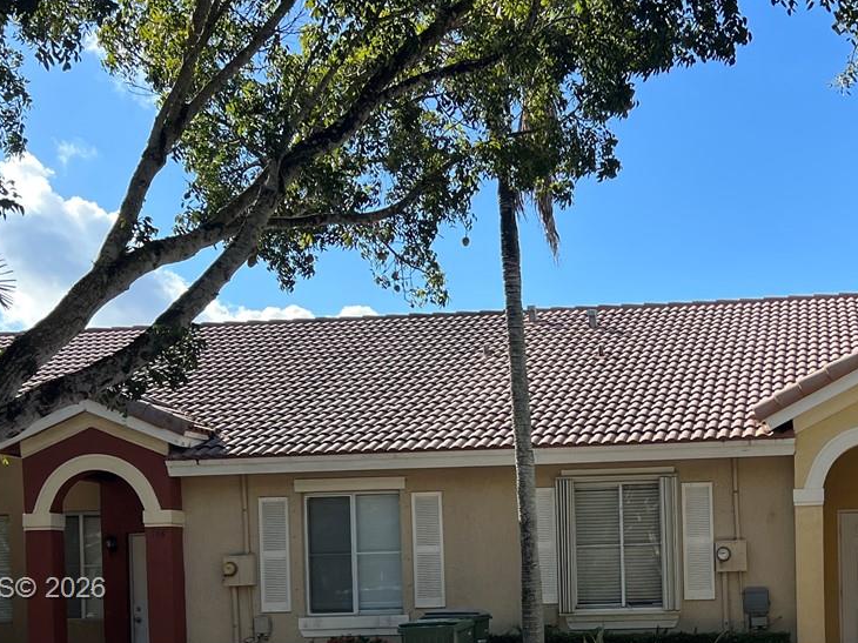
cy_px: 590
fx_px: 1412
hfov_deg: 32.9
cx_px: 681
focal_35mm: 57
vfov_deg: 24.8
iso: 50
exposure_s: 1/1575
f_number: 1.5
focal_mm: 5.7
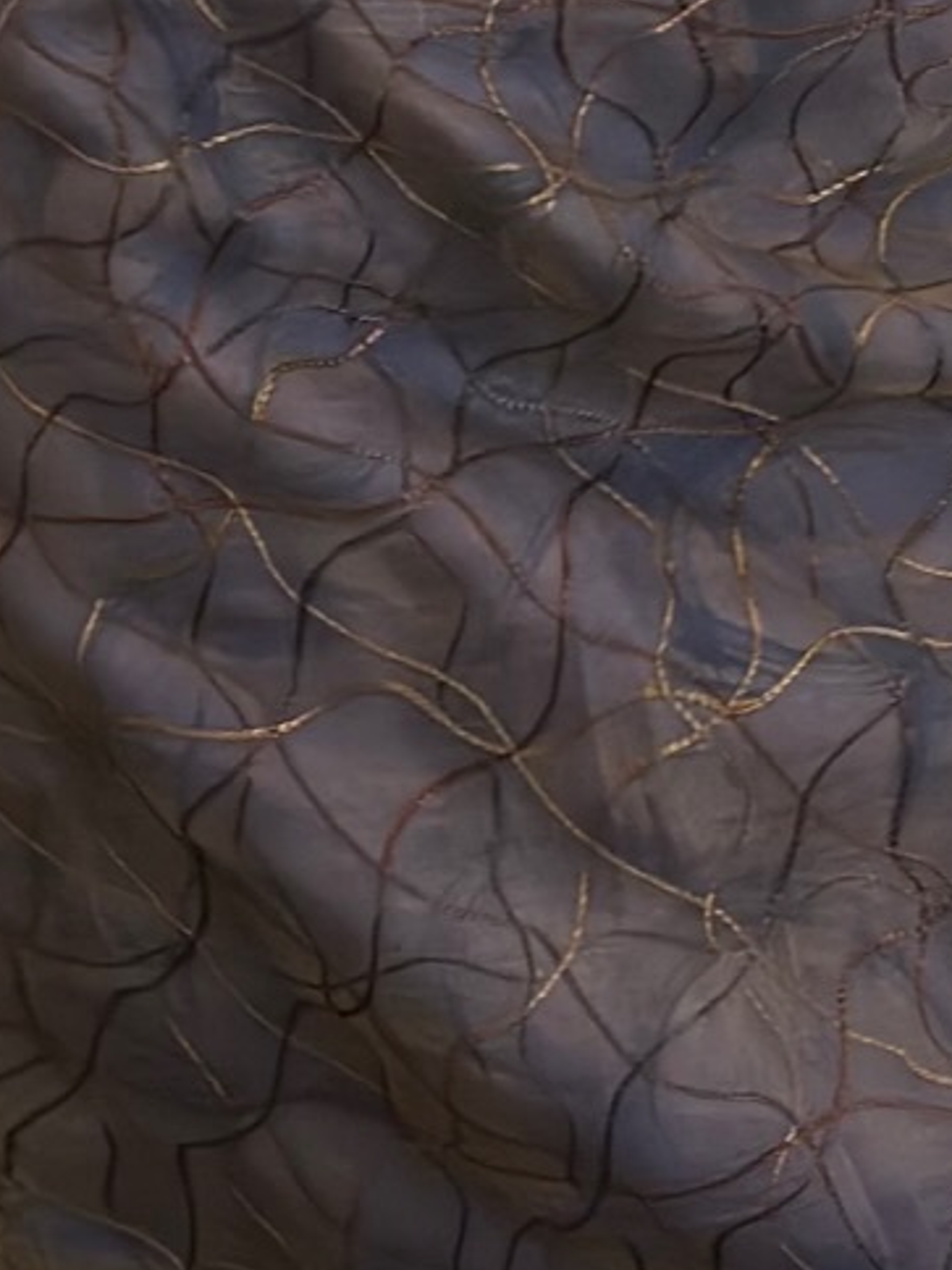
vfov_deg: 9.7
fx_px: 7444
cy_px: 621
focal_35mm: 203
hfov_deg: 7.3
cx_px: 653
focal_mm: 6.86
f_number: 1.78
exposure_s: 1/33
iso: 320
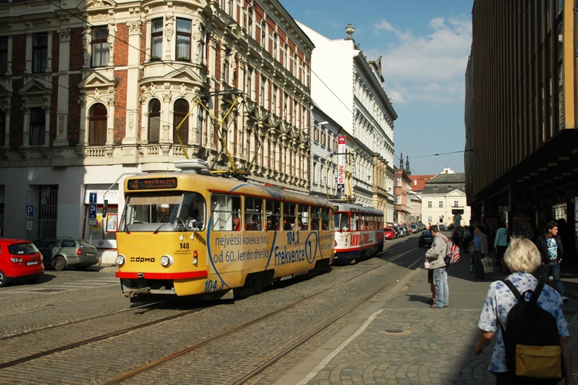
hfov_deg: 55.8
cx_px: 282
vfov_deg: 38.8
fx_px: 545
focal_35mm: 34
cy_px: 196
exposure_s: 1/1600
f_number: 5.6
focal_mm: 22
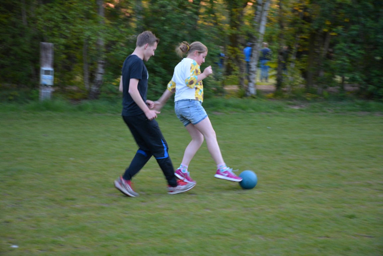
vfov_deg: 13.0
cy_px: 128
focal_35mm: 105
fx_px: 1117
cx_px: 192
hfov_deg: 19.5
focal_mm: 70
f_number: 5
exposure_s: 1/40
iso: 800
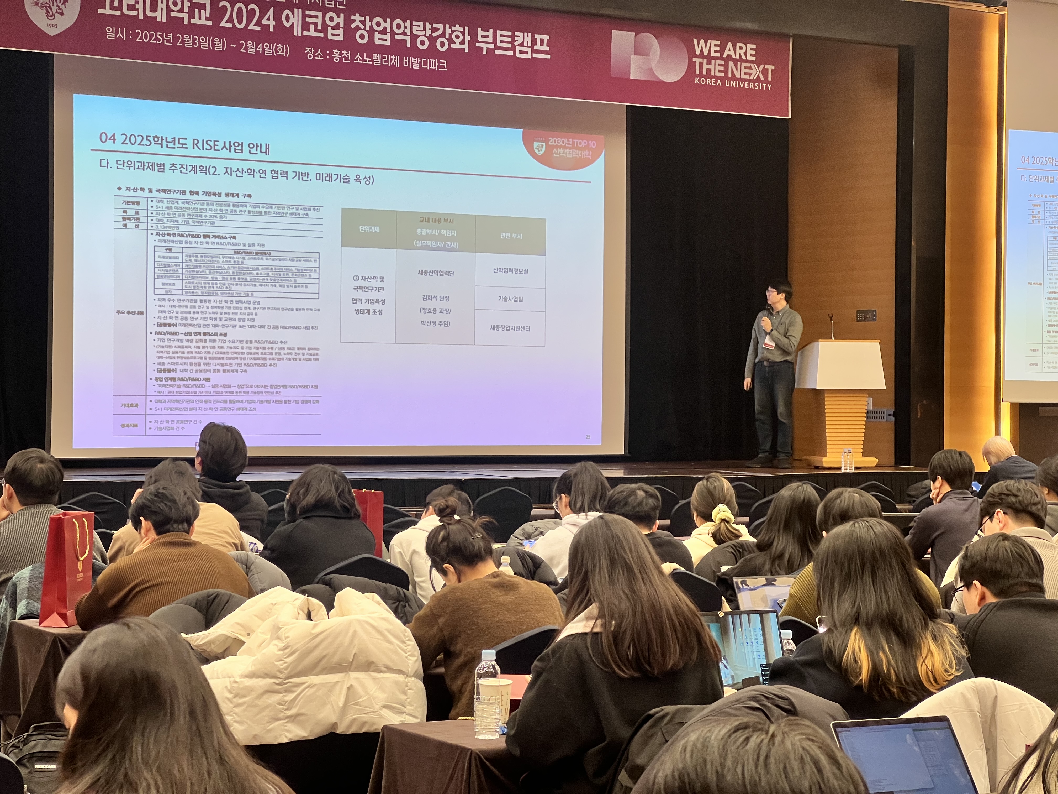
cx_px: 529
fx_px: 2353
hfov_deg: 25.3
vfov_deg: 19.1
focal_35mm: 77
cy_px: 397
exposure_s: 1/60
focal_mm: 9
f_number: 2.8
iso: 125
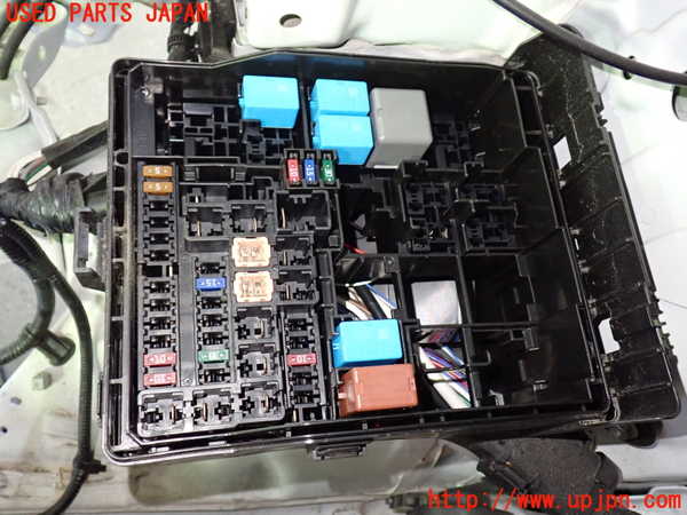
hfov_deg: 60.0
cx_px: 344
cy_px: 258
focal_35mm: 30
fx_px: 595
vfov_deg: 46.8
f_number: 2.3
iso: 800
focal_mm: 5.4
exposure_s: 1/25
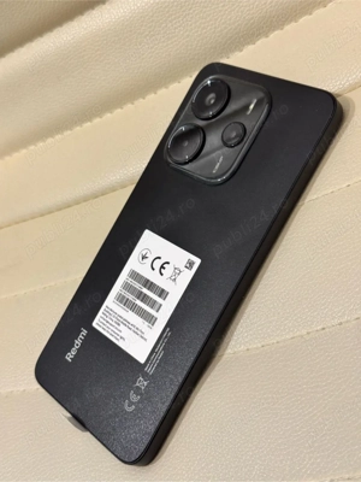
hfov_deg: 30.3
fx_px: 667
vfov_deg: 39.7
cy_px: 241
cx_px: 180
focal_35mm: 48
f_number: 1.78
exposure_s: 1/46
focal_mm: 6.76
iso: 250
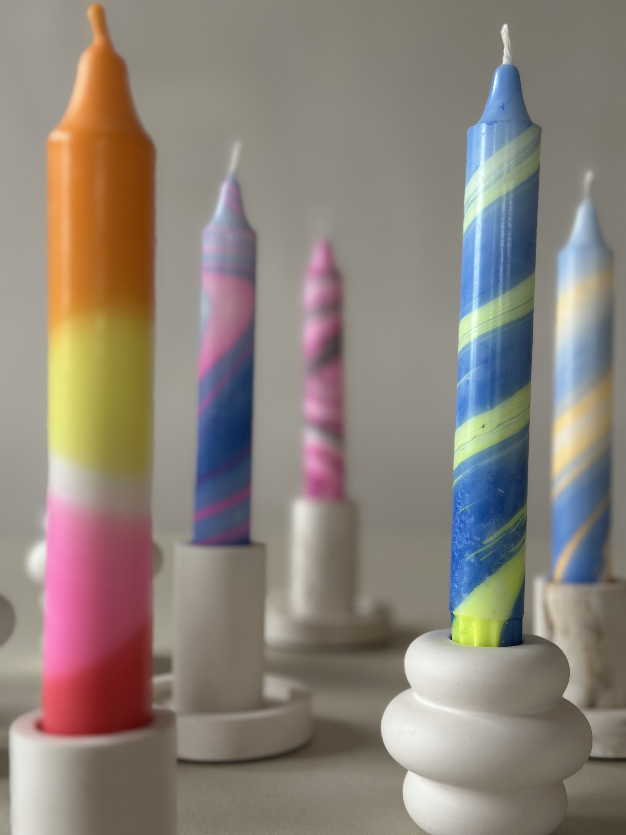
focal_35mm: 48
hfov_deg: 30.3
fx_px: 1157
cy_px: 418
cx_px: 313
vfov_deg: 39.7
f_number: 1.78
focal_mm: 6.86
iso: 80
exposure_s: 1/211
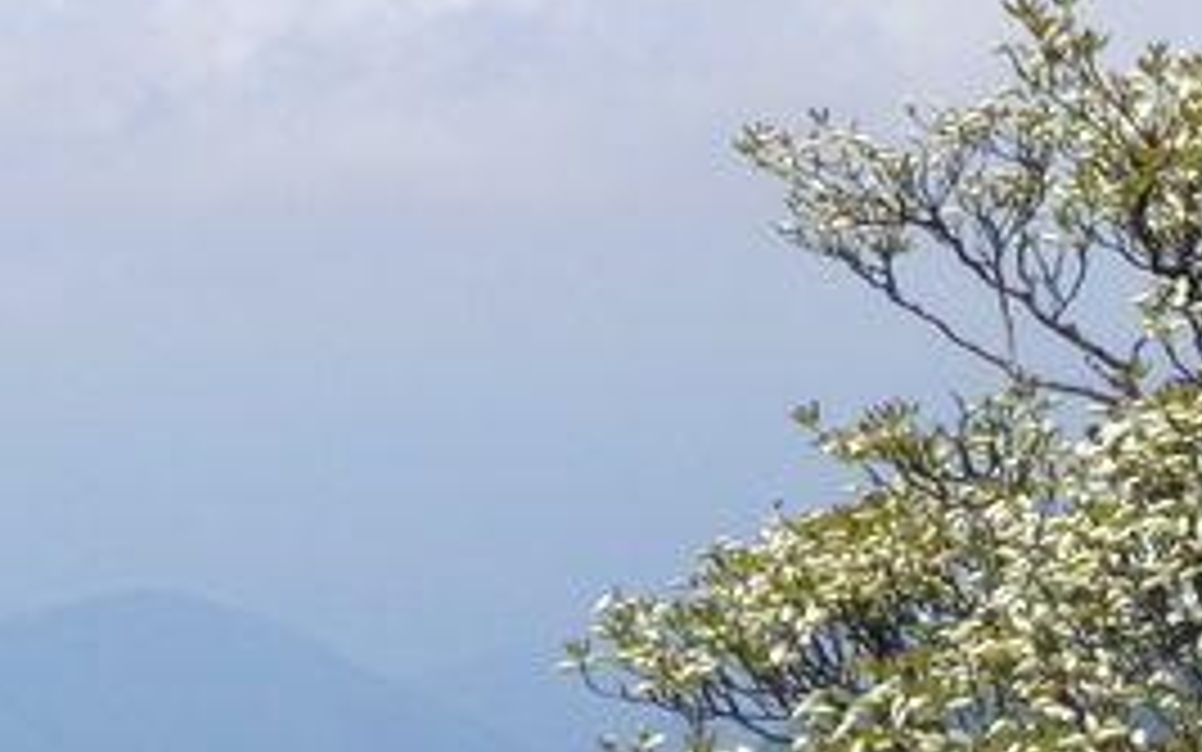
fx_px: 11042
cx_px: 1071
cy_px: 522
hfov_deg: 6.2
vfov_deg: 3.9
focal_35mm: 337
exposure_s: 1/800
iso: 80
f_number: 5
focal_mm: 19
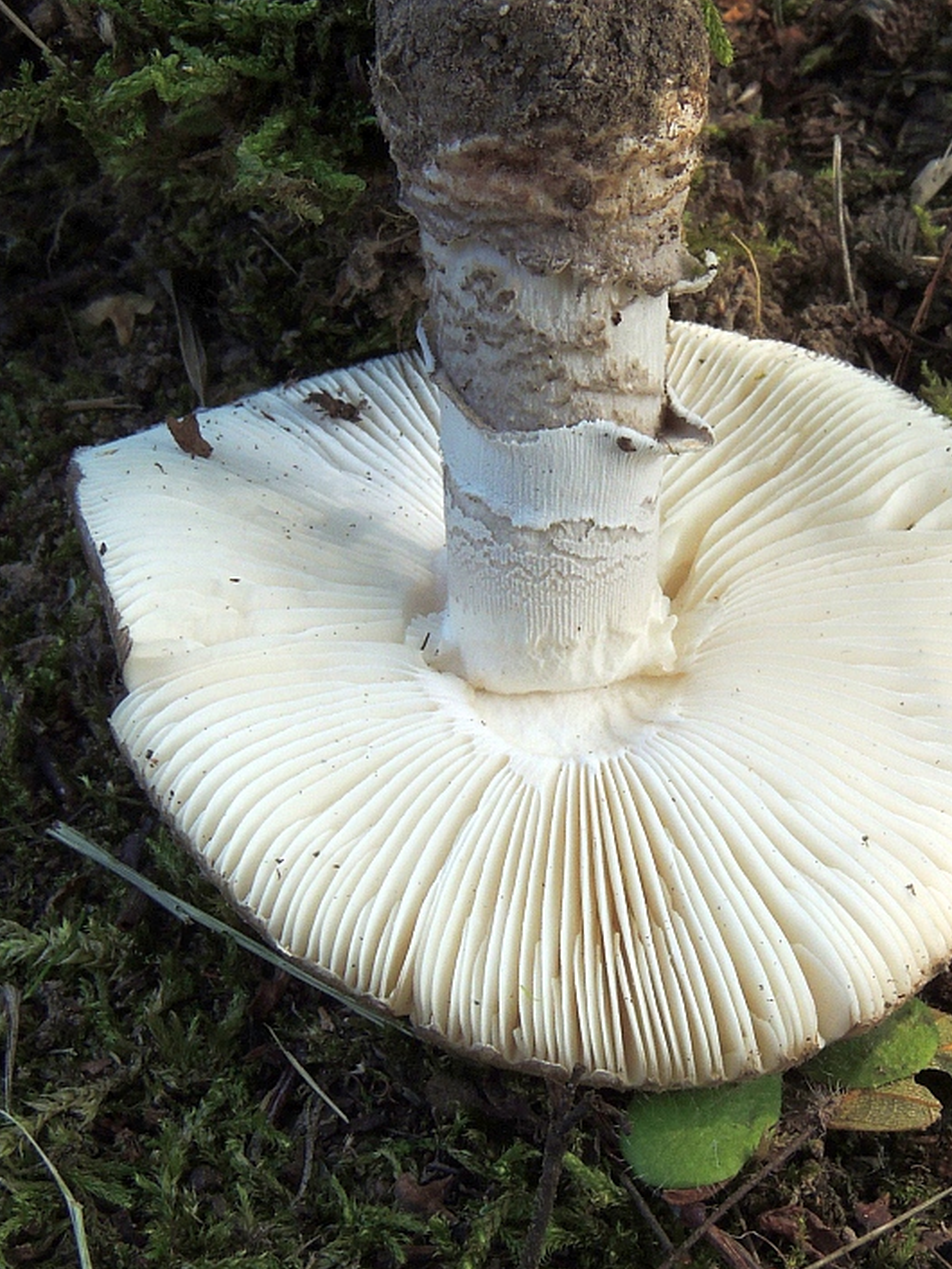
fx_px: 3188
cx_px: 562
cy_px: 590
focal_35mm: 87
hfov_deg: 17.0
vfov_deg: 22.5
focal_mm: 10.7
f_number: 8.3
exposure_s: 1/80
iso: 200
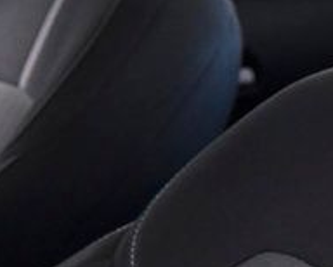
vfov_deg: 8.6
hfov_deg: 9.7
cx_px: -427
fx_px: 1776
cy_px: 147
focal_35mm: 180
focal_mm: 24
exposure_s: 1/250
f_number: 3.5
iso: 2500
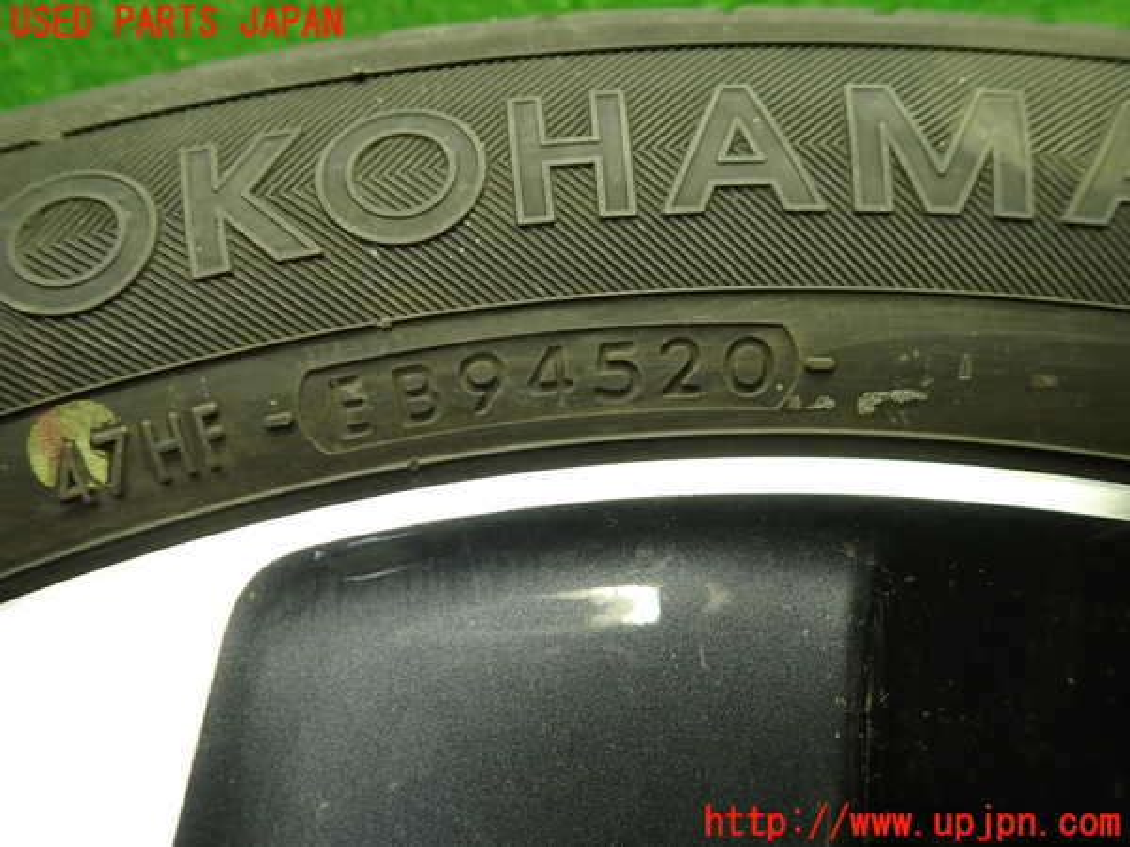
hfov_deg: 69.4
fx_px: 816
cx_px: 565
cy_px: 424
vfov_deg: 54.9
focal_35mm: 25
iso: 200
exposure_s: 1/40
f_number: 2
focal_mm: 4.5
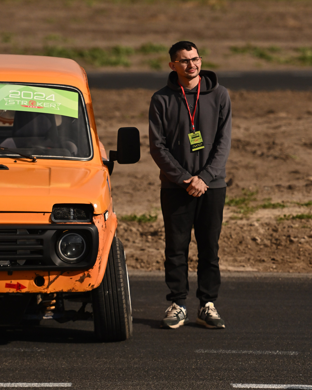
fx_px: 3416
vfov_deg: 6.5
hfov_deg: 5.2
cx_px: 156
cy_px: 157
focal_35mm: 296
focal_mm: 175
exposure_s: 1/32000
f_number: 2.8
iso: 900
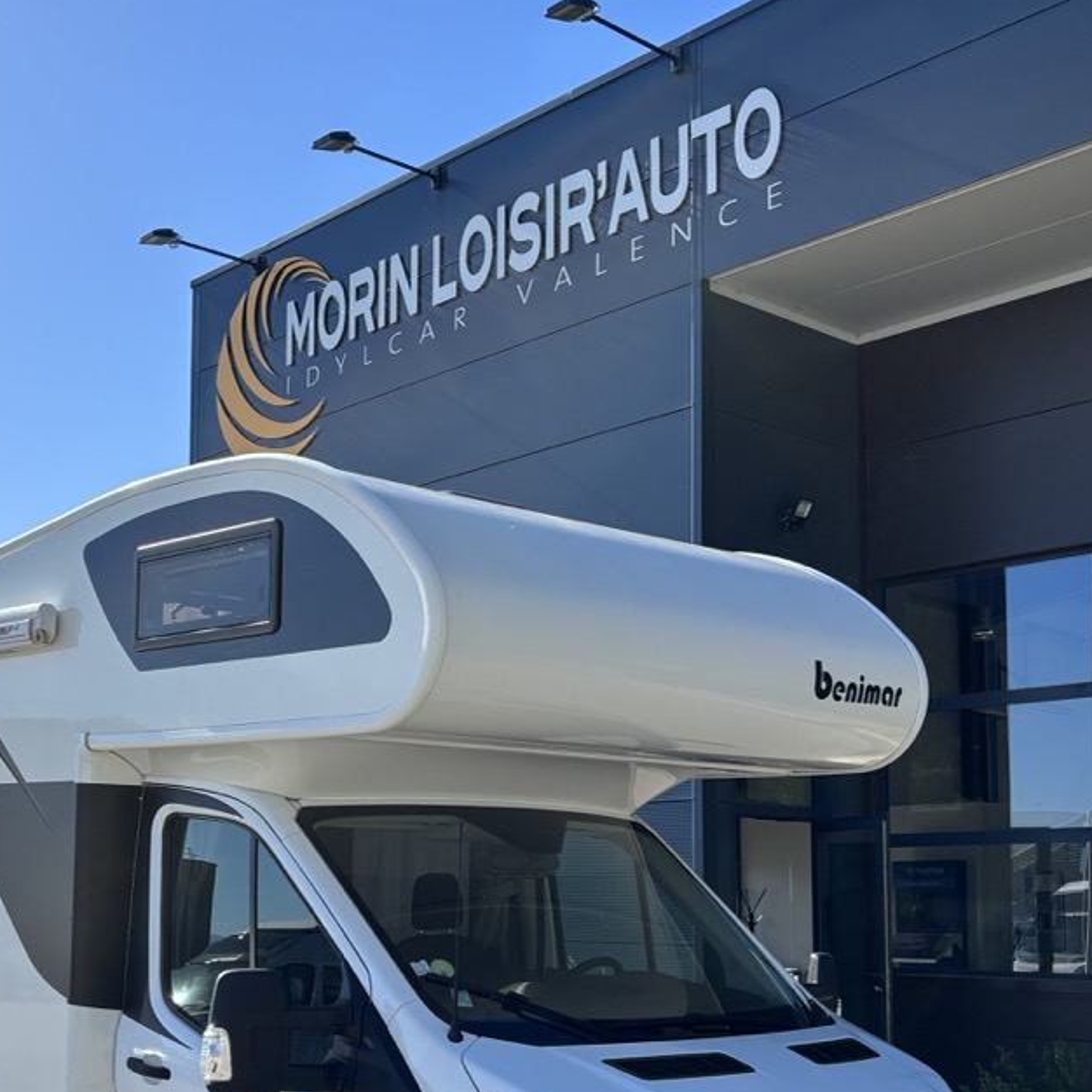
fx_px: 1677
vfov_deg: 35.6
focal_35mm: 47
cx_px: 344
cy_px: 755
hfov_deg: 35.6
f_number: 1.6
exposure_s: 1/2639
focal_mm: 5.96
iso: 50
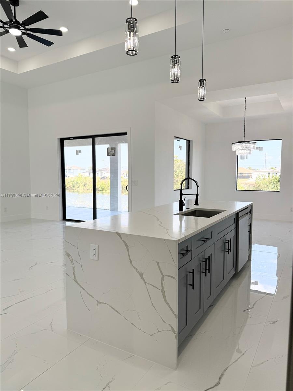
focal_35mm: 24
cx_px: 146
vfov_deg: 71.6
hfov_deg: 56.8
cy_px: 196
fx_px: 271
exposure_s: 1/445
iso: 100
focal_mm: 6.76
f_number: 1.78
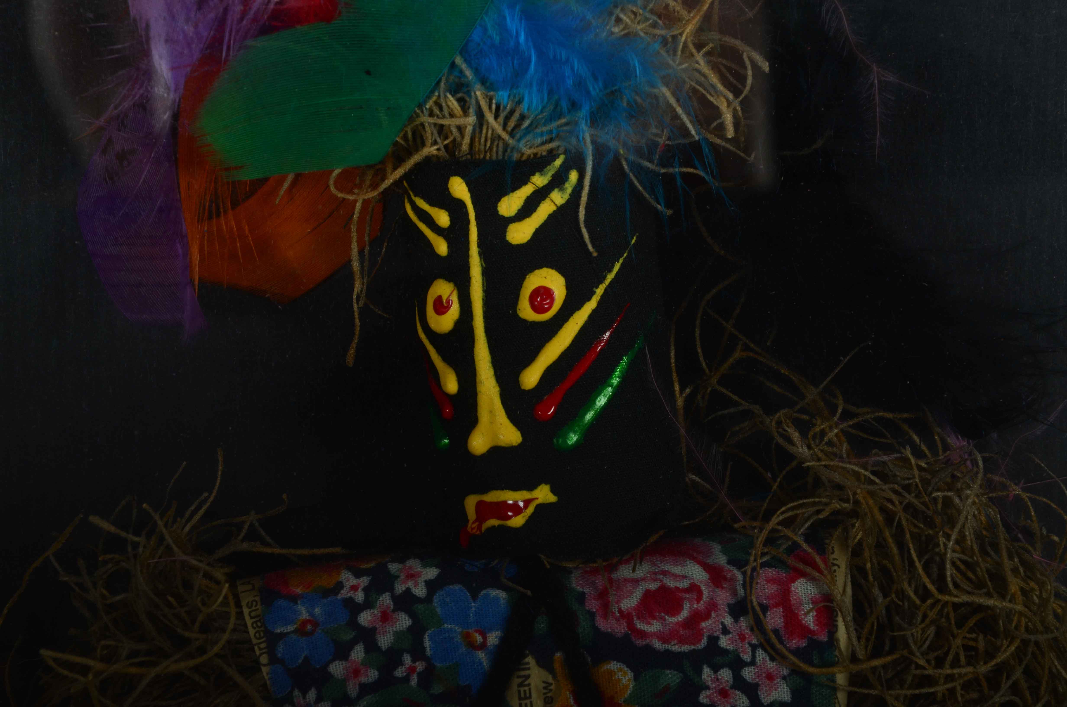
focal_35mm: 158
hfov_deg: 13.1
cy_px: 354
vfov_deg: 8.7
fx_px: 4658
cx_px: 534
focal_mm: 105
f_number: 14
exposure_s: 1/160
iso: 200
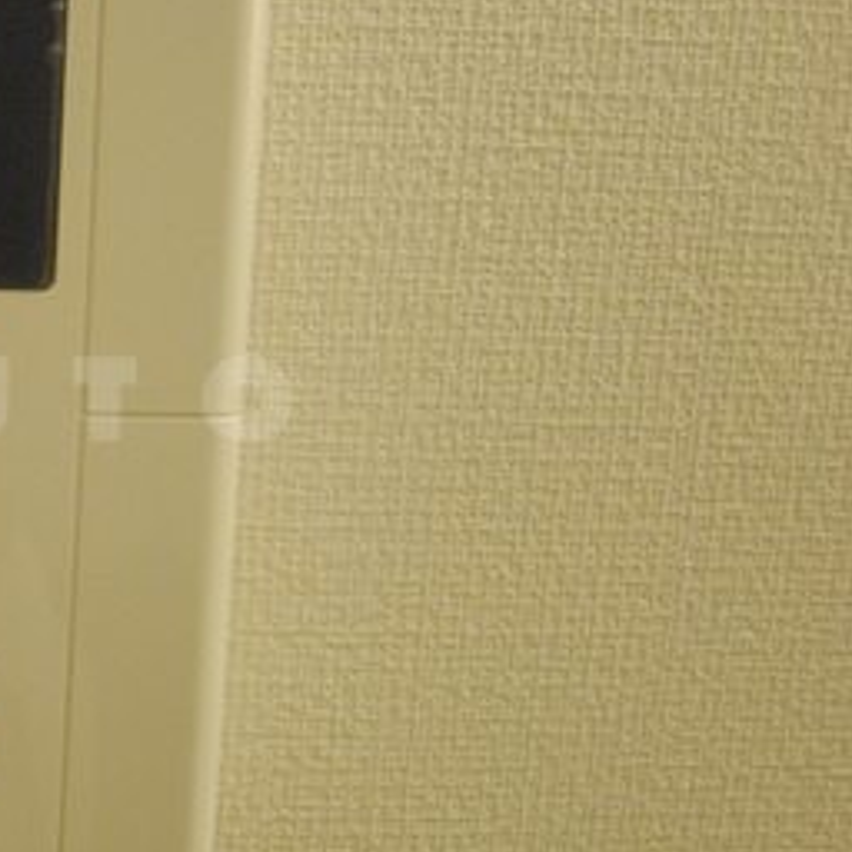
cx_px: -206
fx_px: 976
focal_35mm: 35
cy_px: 403
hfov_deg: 35.4
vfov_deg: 47.1
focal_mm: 11
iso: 1600
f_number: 4.8
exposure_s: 1/15
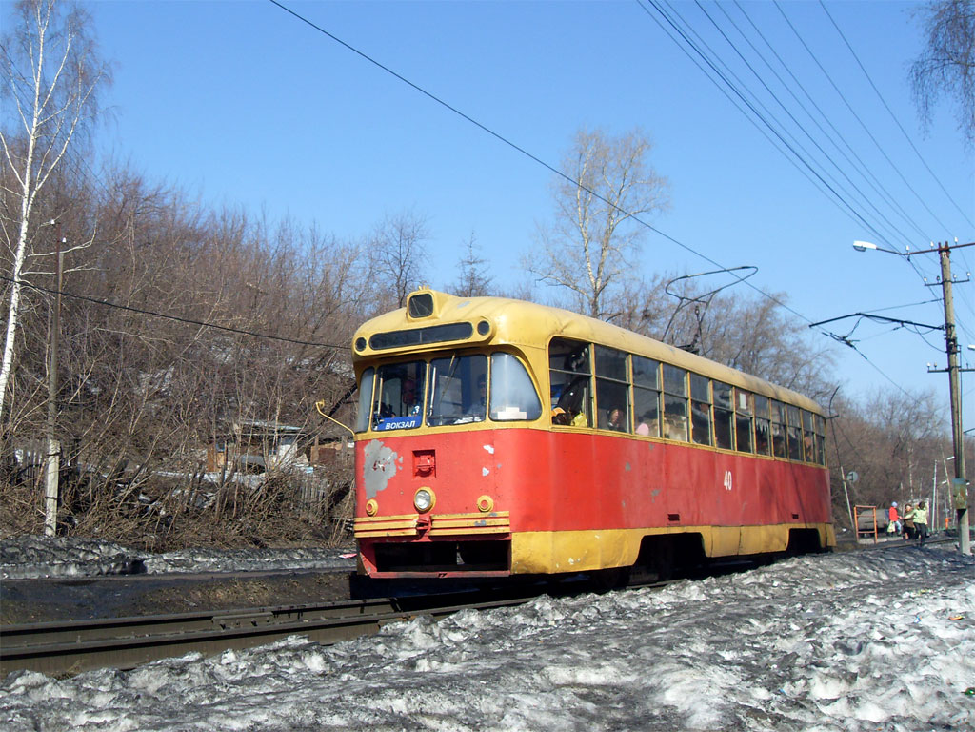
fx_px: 1042
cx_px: 488
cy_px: 366
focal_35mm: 37
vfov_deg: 38.7
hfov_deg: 50.1
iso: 80
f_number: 7
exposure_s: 1/250
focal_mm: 6.3
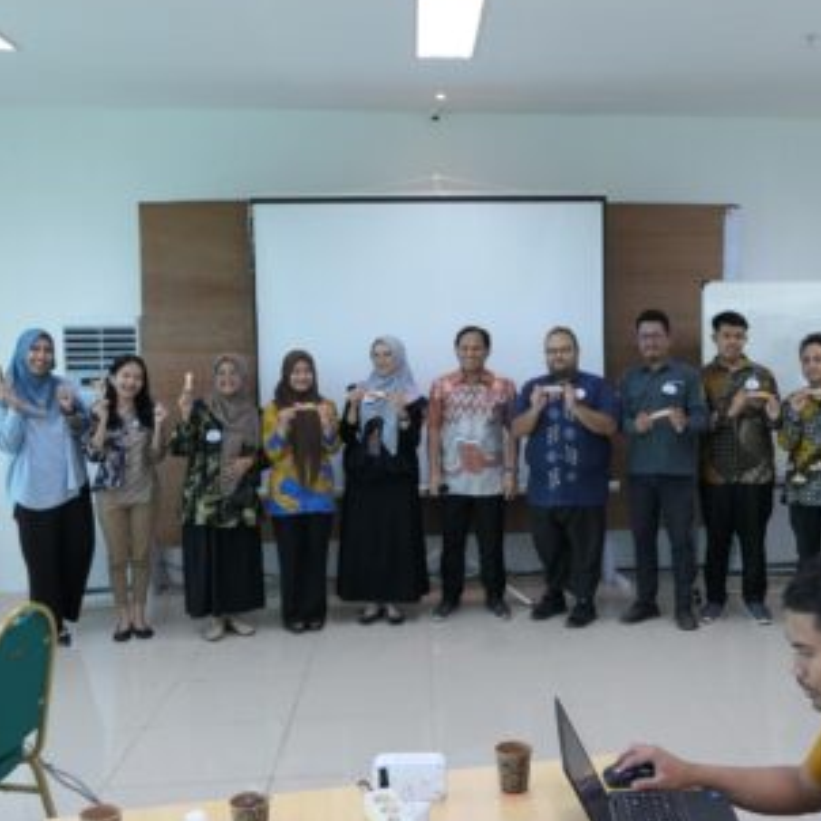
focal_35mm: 38
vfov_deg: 43.9
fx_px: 1020
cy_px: 417
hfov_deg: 43.3
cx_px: 544
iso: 200
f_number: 2.2
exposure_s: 1/80
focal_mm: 9.9
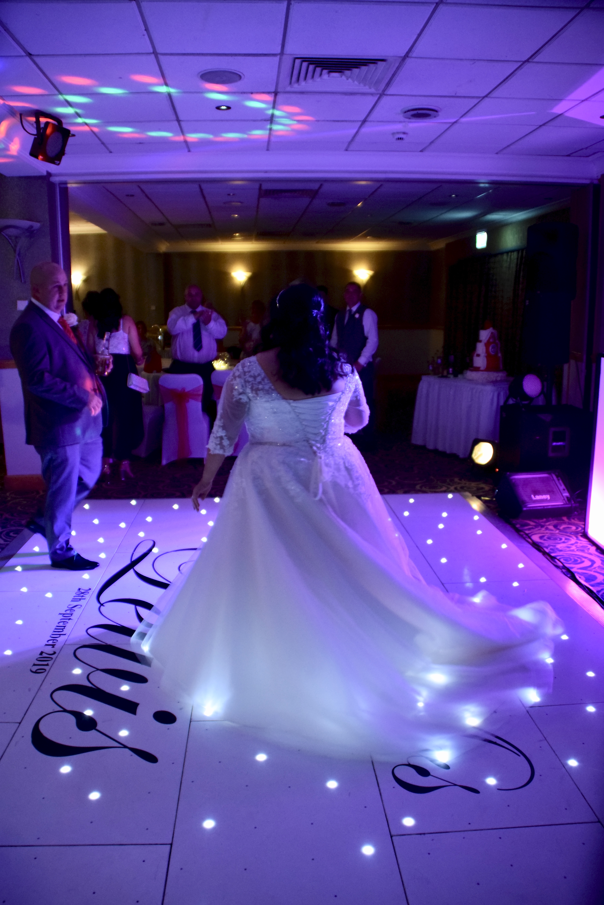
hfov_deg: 47.9
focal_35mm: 27
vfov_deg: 67.4
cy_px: 452
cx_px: 302
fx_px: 679
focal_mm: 18
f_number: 3.5
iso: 2200
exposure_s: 1/60
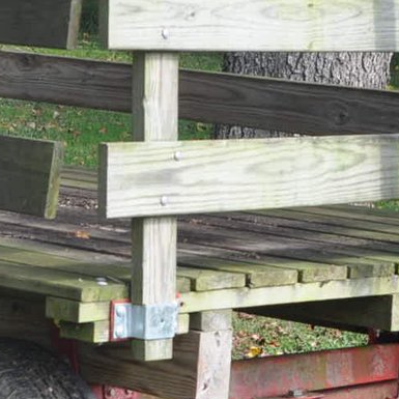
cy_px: 222
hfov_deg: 8.7
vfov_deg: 8.8
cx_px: -101
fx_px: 2581
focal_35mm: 198
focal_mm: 35
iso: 200
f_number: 6.3
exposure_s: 1/160
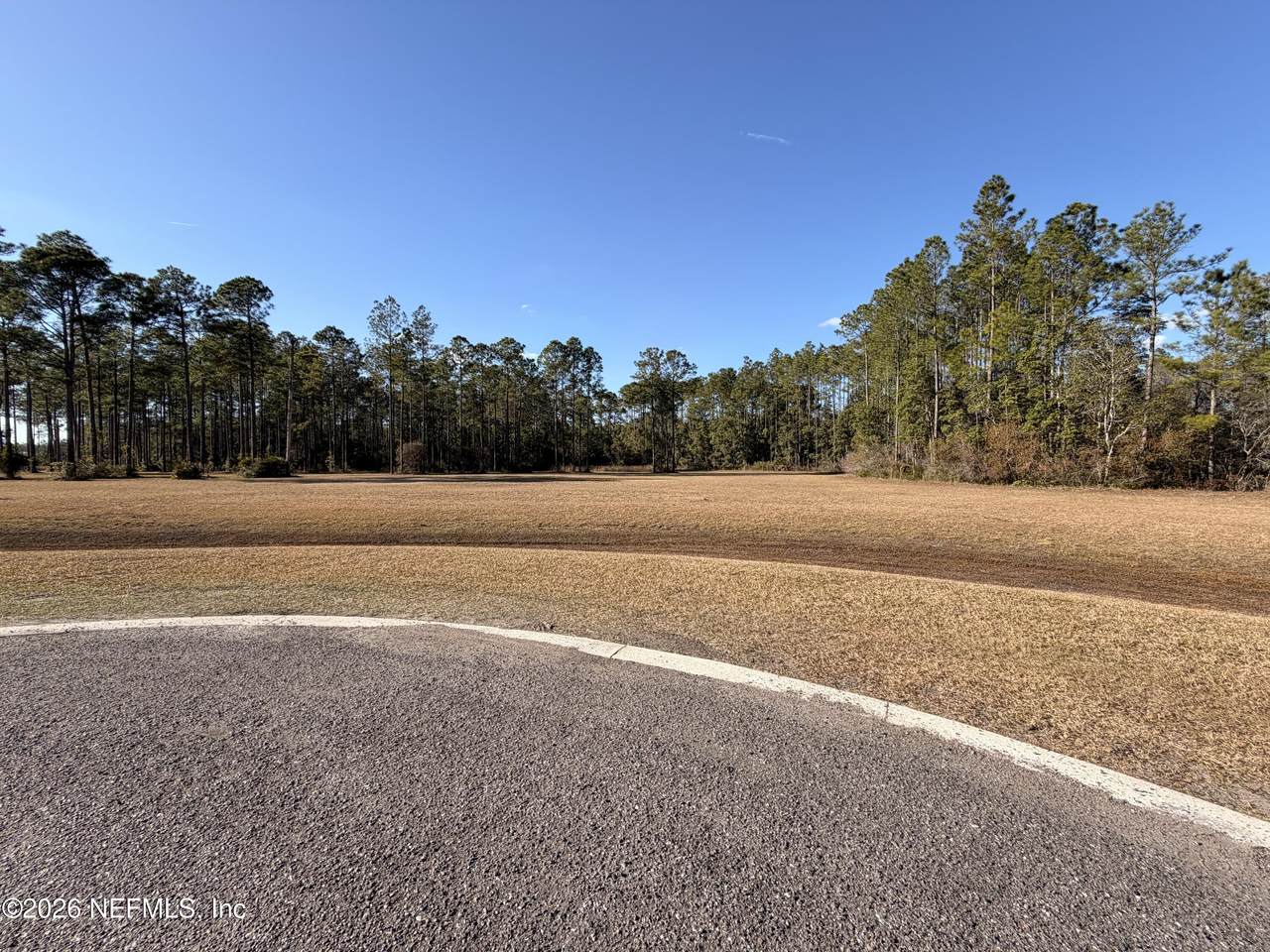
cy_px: 476
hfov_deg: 102.1
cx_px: 635
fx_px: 514
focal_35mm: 14
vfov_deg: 85.7
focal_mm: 2.22
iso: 32
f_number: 2.2
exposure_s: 1/770
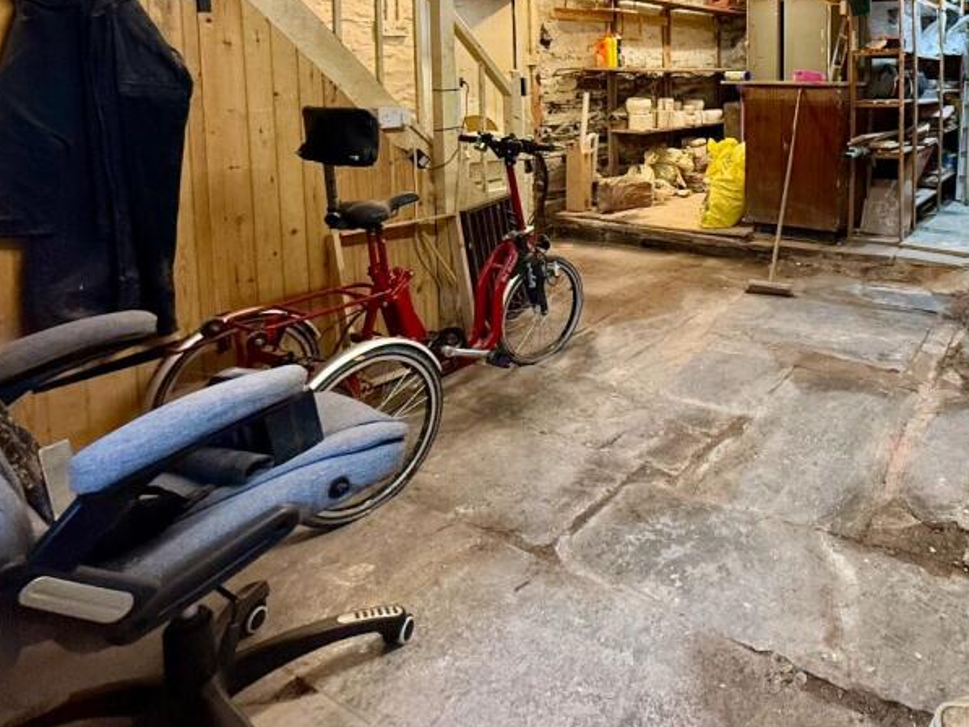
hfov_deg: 64.9
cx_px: 781
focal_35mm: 24
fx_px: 672
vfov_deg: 52.2
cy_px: 120
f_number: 2.2
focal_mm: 2.22
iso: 400
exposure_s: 1/50
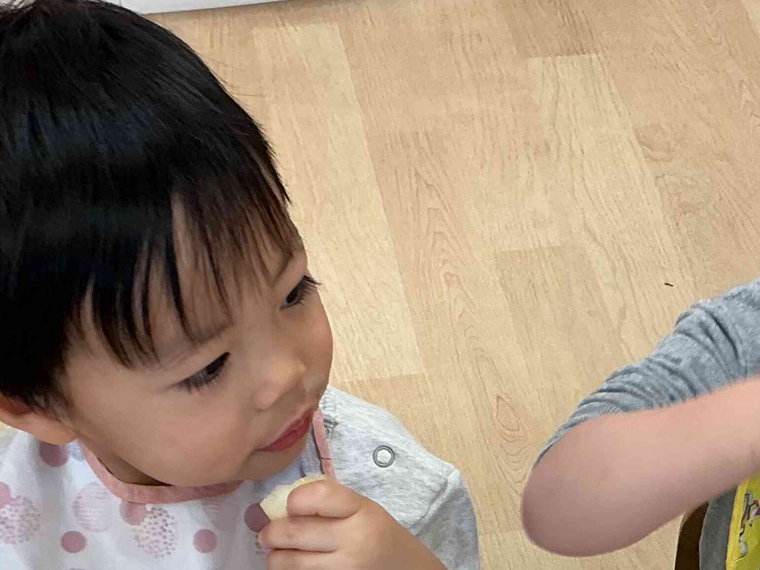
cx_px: 604
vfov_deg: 18.8
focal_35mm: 76
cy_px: 592
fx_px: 1668
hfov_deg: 25.2
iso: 32
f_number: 1.8
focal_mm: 3
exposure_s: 1/60
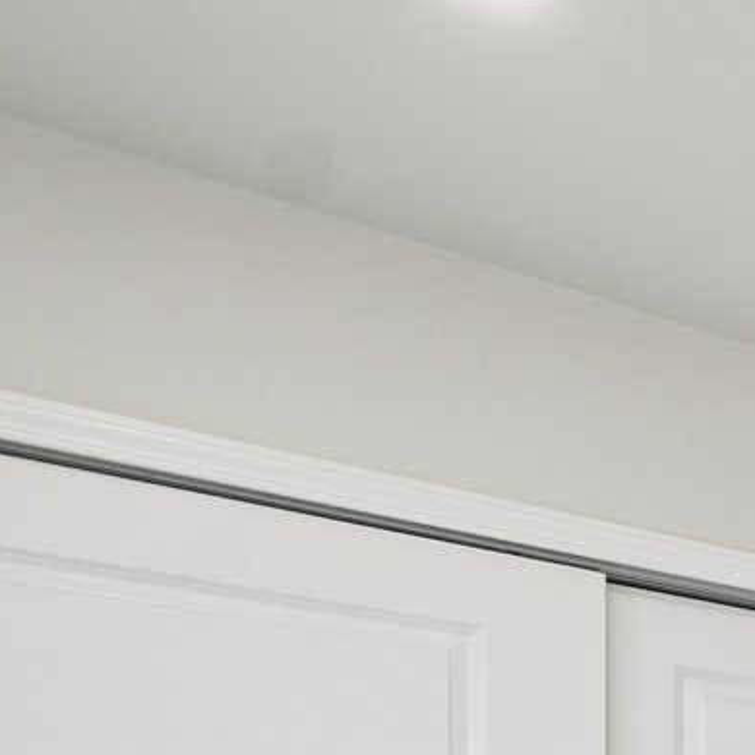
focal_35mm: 67
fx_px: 1653
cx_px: 1638
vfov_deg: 22.0
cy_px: 1087
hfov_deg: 16.6
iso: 200
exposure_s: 1/30
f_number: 8
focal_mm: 10
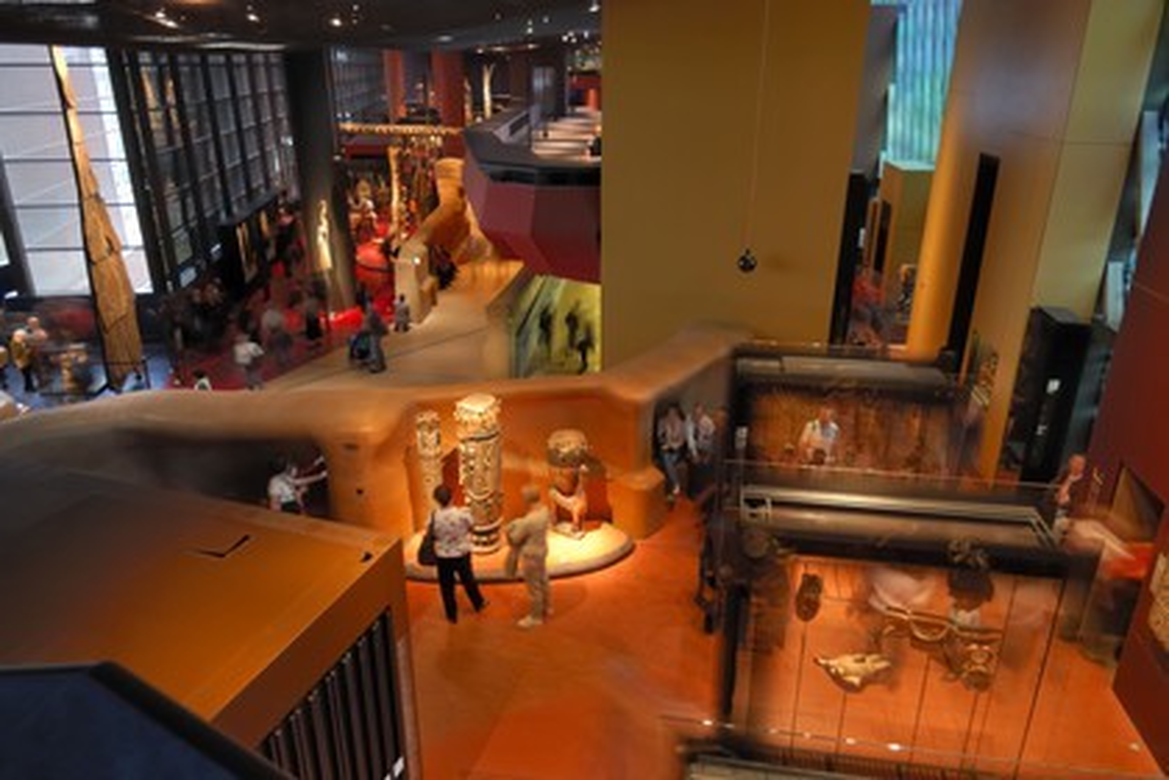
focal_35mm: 22
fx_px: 731
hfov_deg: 77.3
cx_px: 584
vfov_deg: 56.1
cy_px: 390
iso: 100
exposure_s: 1.5
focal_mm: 15
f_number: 4
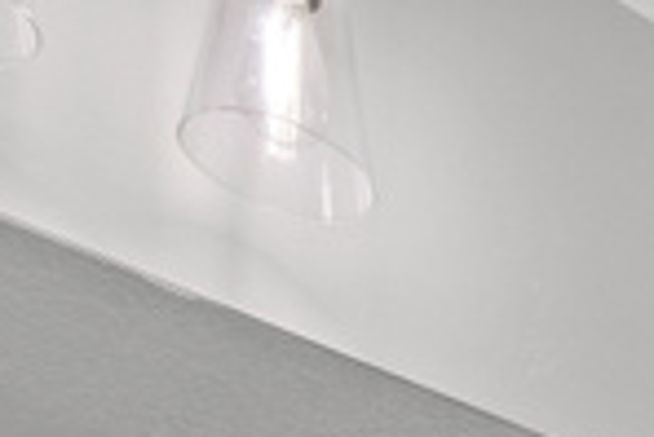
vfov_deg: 9.1
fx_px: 1954
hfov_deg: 14.4
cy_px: 1472
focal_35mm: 107
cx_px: 1458
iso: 500
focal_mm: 15.5
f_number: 8
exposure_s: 1/4
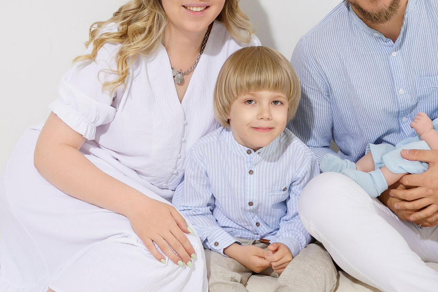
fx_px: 900
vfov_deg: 18.4
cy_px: 142
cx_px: 279
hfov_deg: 27.2
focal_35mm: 74
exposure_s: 1/100
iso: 100
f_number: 8
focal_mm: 35
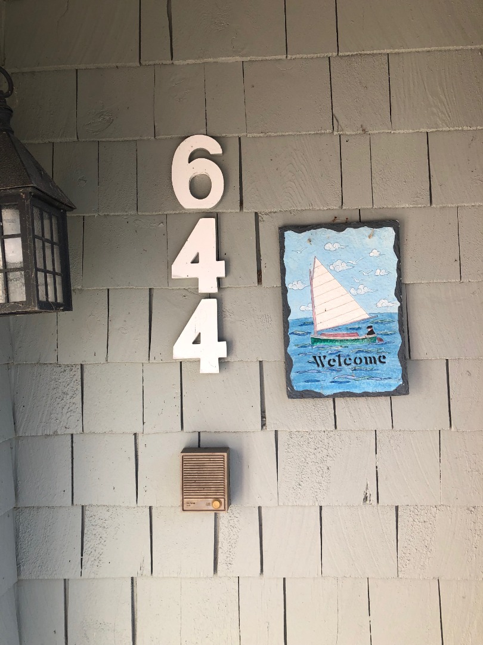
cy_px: 322
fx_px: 521
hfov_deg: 49.7
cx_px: 242
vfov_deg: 63.4
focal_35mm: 28
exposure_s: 1/265
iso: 20
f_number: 1.8
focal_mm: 3.99
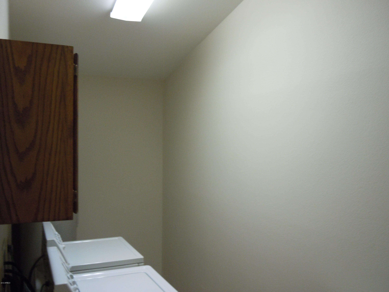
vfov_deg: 42.9
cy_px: 146
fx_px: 371
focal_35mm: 33
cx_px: 194
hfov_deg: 55.4
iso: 400
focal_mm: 5.9
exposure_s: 1/30
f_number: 4
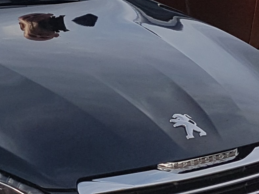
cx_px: -1
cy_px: 58
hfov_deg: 14.5
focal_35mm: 134
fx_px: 1003
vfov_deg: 11.1
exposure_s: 1/2440
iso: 40
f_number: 1.7
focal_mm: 4.2
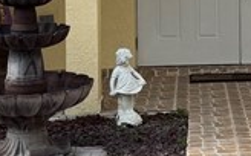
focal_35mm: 159
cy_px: -8
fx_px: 1086
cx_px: 396
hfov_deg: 12.4
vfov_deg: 8.2
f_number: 1.78
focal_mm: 6.76
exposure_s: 1/3597
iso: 80
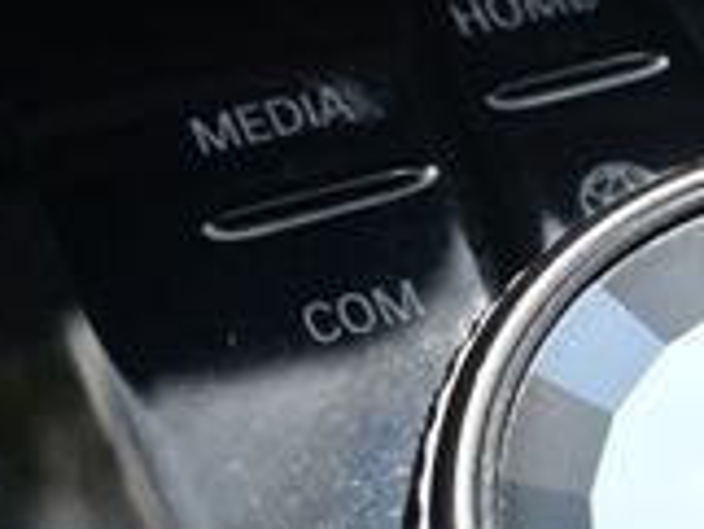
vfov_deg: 8.4
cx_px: 879
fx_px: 3582
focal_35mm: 176
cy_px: 647
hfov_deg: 11.0
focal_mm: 31
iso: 160
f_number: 8
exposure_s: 1/250
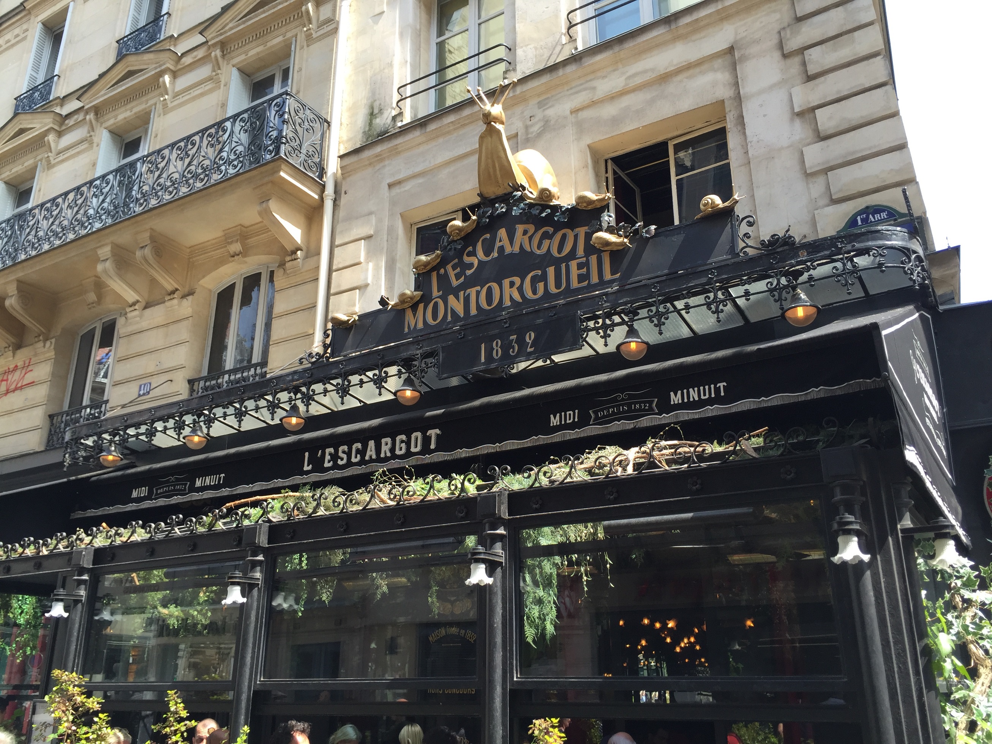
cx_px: 496
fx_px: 831
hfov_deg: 61.7
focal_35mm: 29
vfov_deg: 48.2
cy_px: 372
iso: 32
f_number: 2.2
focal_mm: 4.15
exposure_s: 1/335
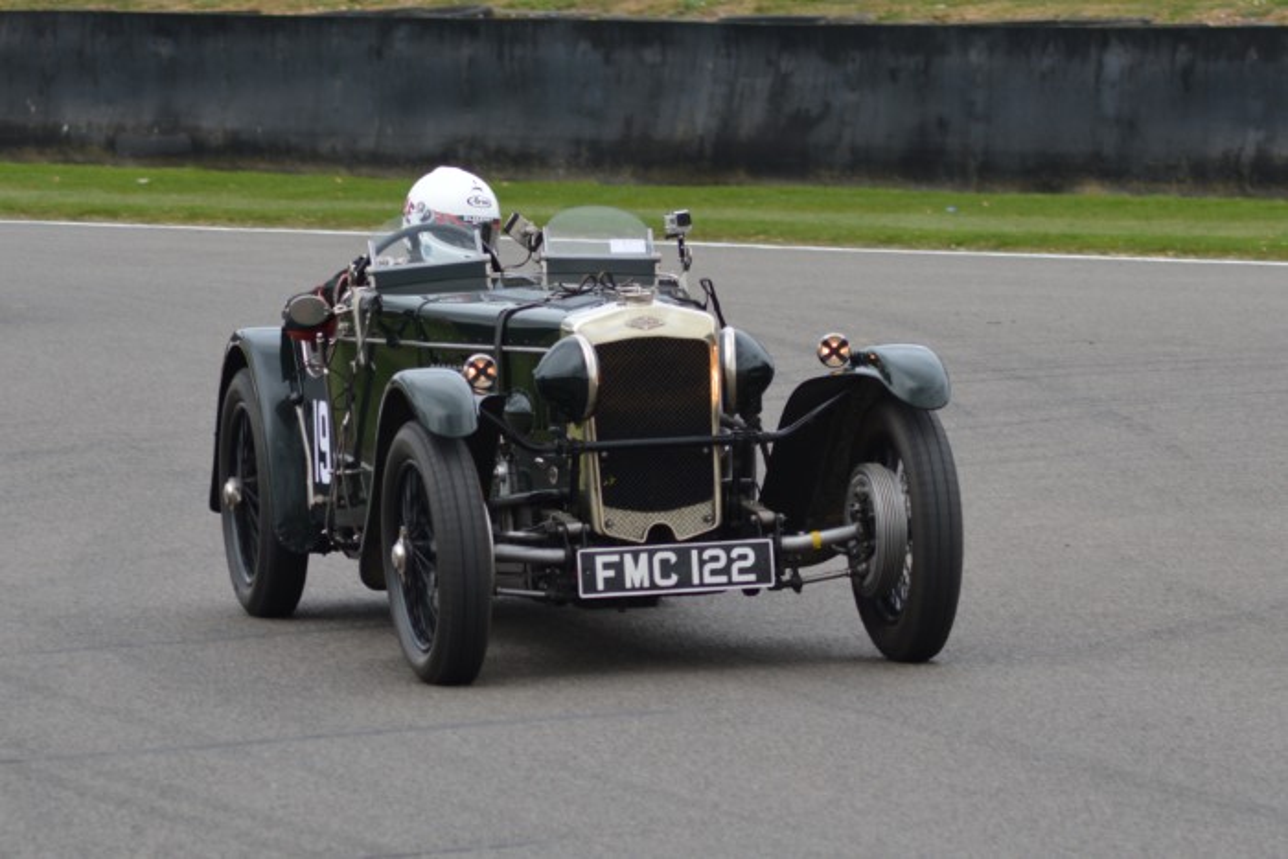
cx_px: 644
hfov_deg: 7.6
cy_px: 430
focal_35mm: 270
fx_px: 9661
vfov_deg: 5.1
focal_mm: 180
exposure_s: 1/500
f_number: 6.3
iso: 400
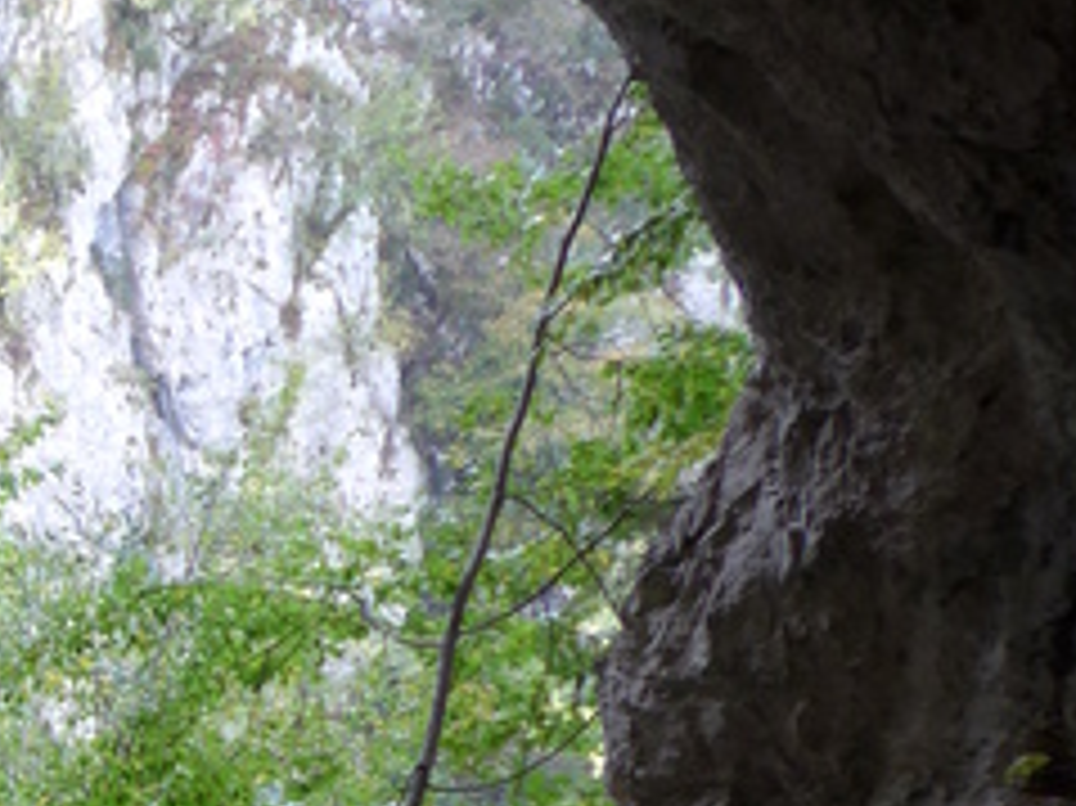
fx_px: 4785
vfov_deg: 9.5
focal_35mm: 154
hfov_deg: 12.5
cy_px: 991
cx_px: -243
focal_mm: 9.5
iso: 100
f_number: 3
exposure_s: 1/60
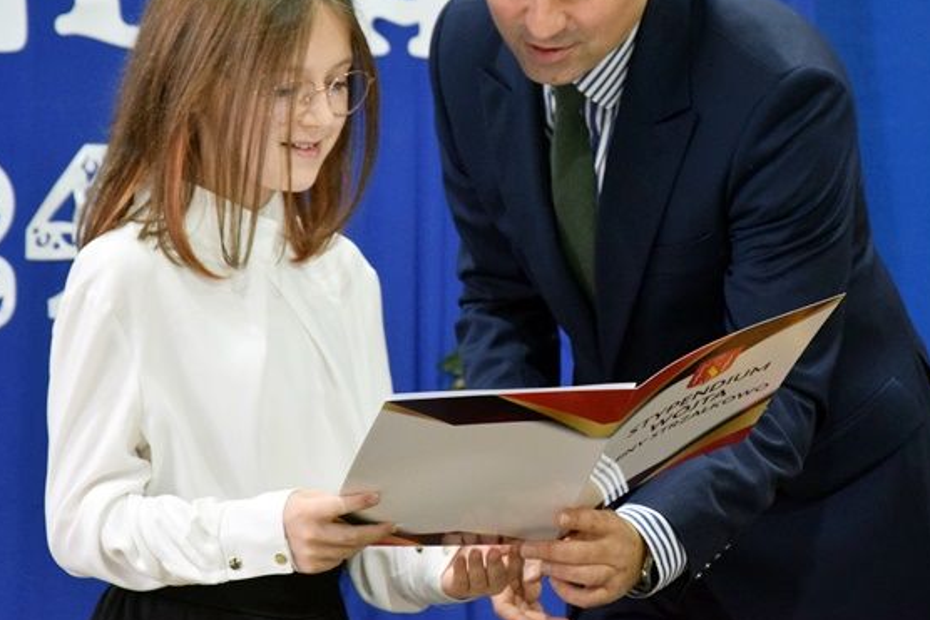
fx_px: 6150
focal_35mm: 238
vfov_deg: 5.8
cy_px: 169
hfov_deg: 8.6
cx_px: 555
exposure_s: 1/80
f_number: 5.6
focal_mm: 98
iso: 1250
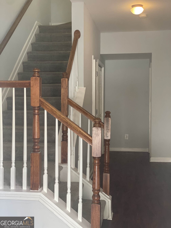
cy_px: 114
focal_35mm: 52
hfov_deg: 28.0
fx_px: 343
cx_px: 86
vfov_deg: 36.8
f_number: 2
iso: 200
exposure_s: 1/120
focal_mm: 6
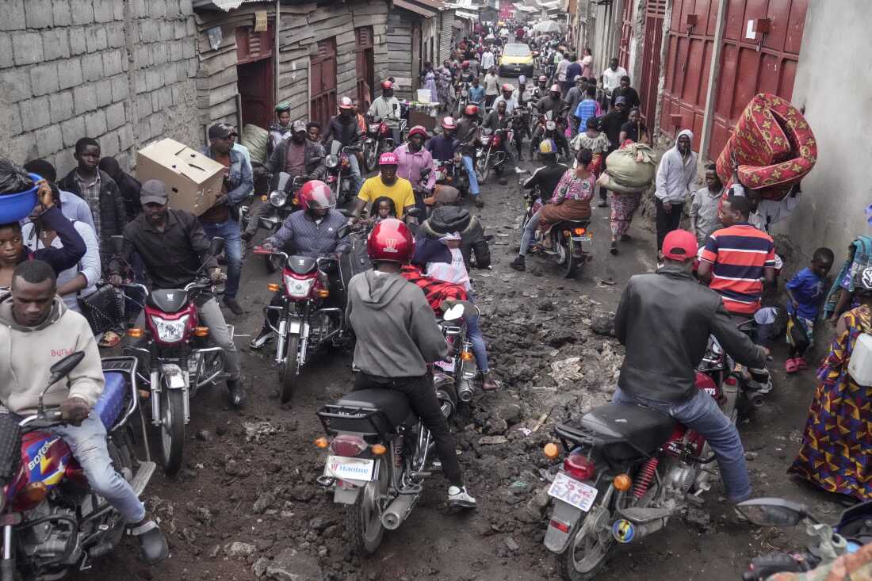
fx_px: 799
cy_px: 290
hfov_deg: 57.2
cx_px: 436
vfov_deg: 40.0
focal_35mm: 33
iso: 16000
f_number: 4
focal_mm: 33
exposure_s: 1/32000
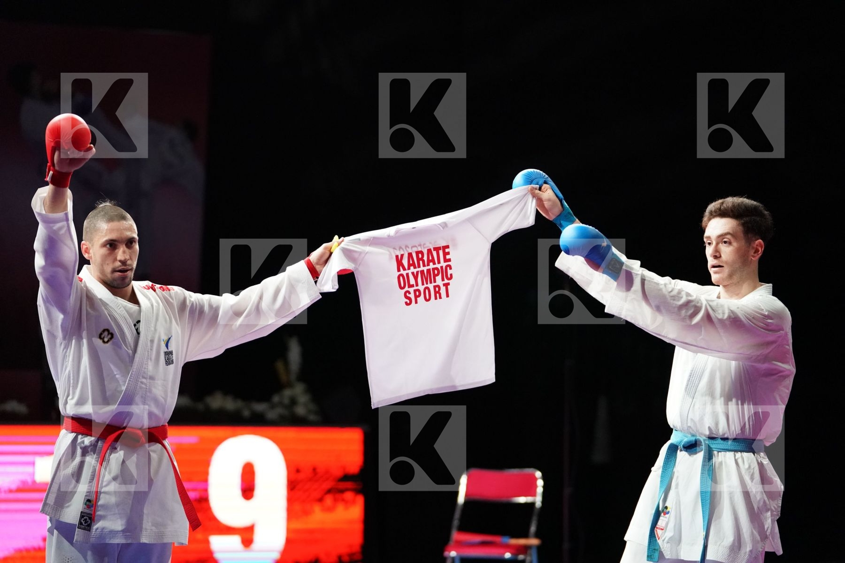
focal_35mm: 124
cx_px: 422
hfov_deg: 16.5
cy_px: 282
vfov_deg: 11.1
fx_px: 2910
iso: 6400
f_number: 2.8
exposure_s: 1/1000
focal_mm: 124
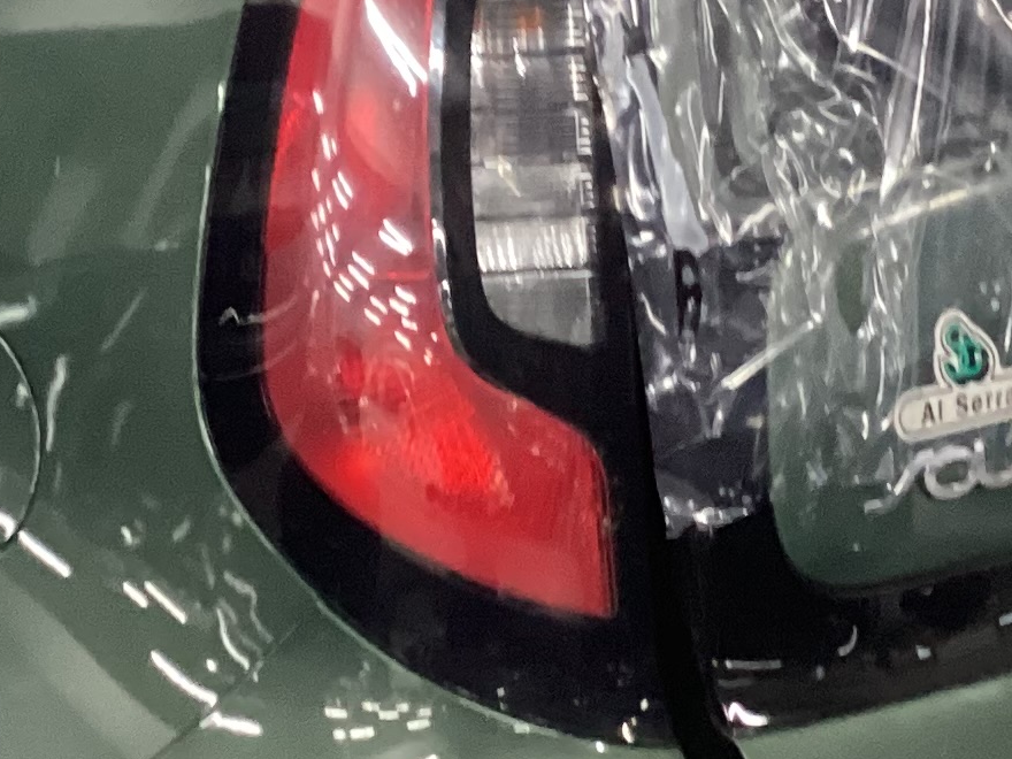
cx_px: 369
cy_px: 377
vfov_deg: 12.9
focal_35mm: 115
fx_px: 3362
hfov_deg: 17.1
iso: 400
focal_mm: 3.3
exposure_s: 1/50
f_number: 2.4
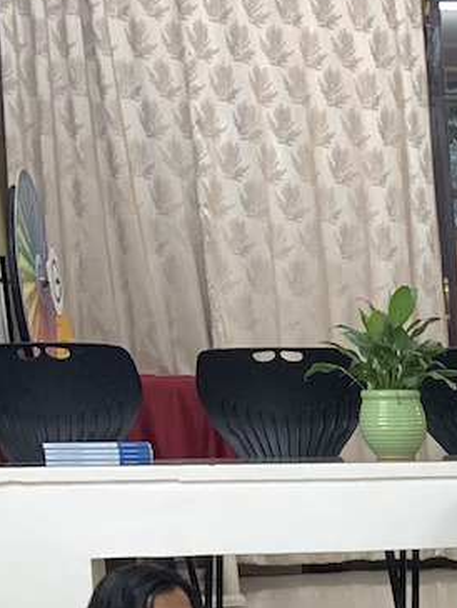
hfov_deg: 12.0
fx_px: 2006
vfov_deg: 15.5
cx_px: 809
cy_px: 988
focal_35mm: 114
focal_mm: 4.25
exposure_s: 1/50
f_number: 1.8
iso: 160
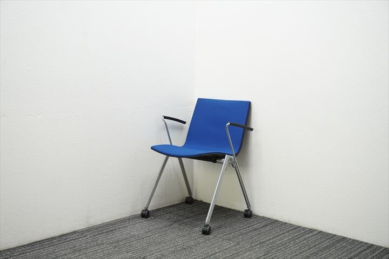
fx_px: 502
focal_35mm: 46
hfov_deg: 42.3
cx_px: 194
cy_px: 130
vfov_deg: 28.9
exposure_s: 1/50
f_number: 5
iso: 400
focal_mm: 31
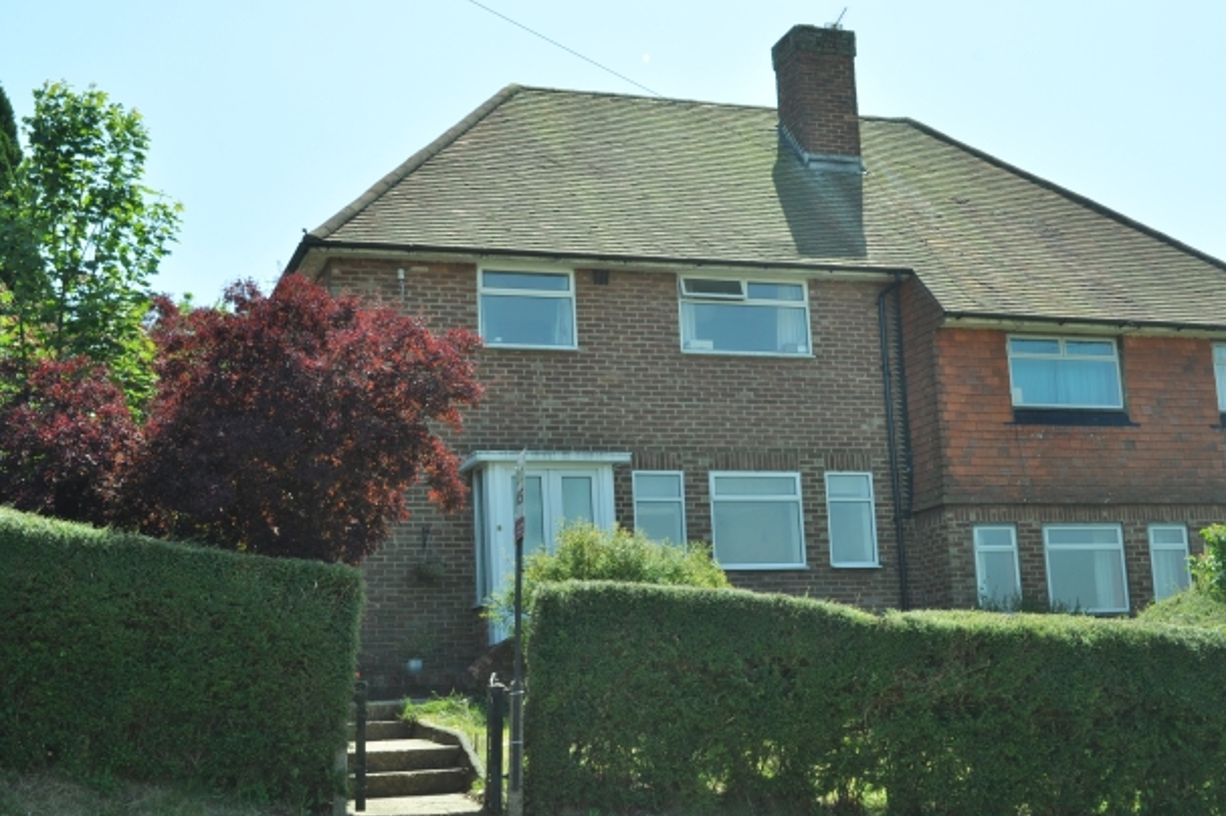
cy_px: 406
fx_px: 1668
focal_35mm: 49
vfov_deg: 27.5
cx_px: 614
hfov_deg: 40.4
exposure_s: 1/125
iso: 200
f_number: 11
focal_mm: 32
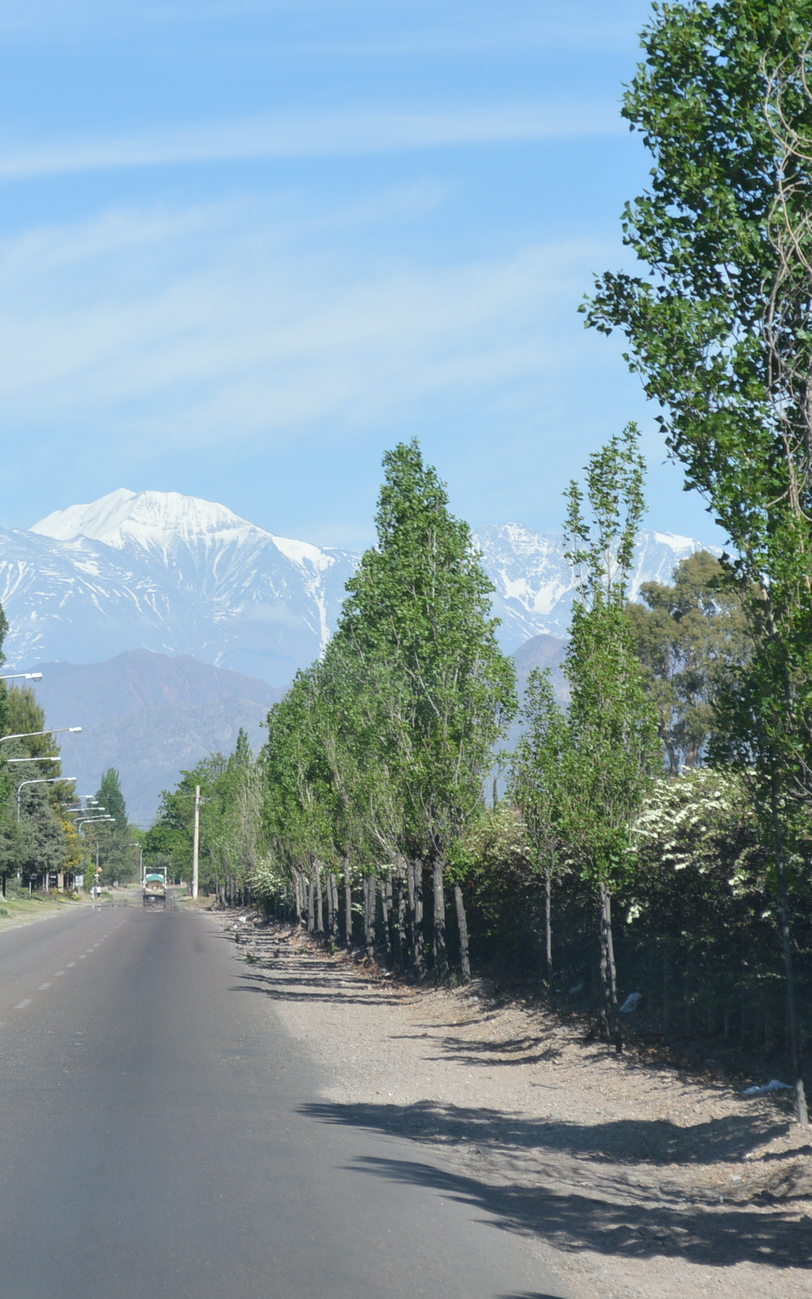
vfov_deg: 15.3
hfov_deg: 9.5
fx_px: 4846
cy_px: 642
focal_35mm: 137
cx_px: 79
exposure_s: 1/200
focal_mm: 55
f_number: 7.1
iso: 100
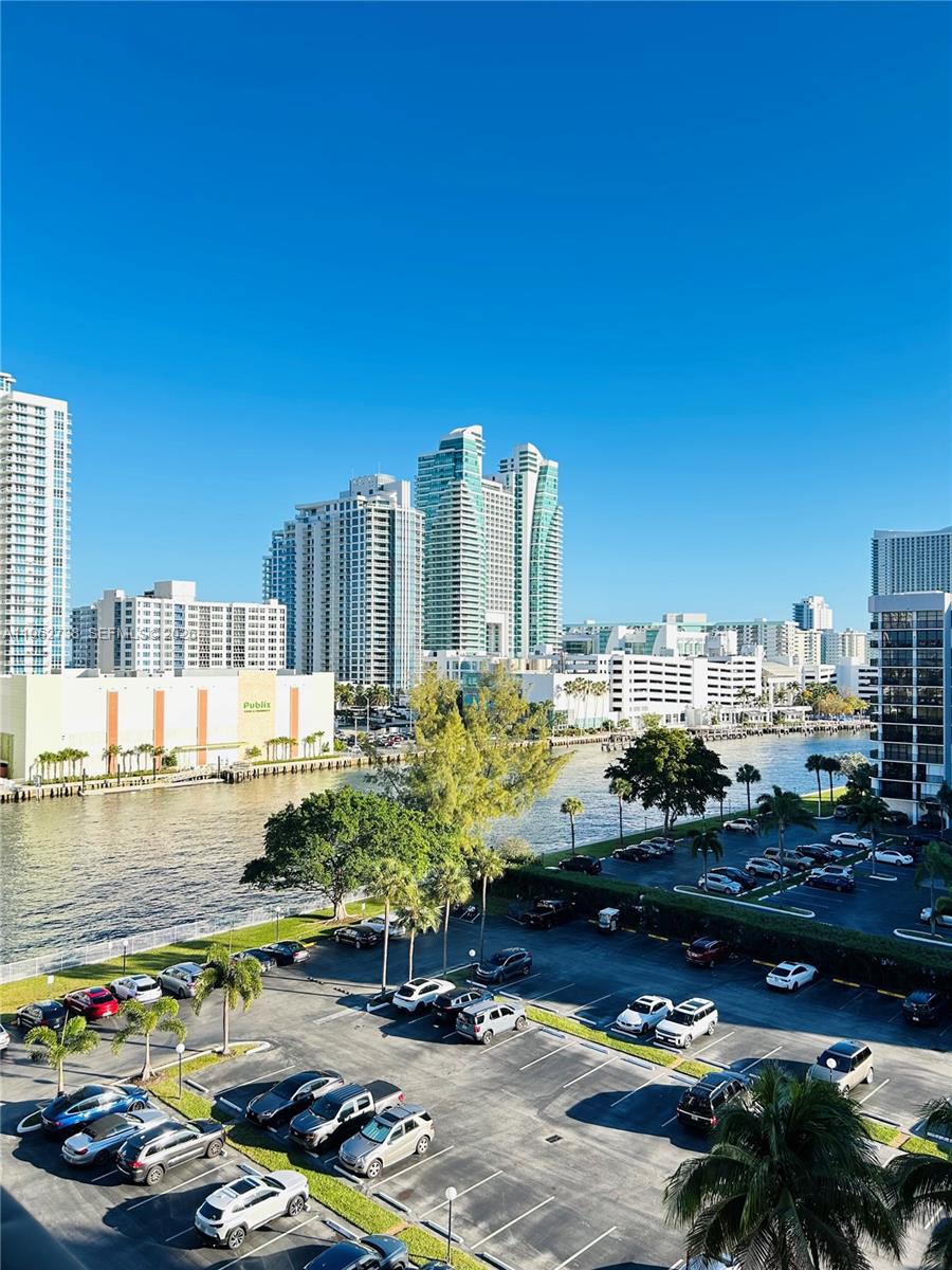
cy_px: 635
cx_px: 476
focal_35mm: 26
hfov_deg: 53.1
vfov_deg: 67.3
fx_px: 953
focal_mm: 5.7
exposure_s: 1/1029
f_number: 1.5
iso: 50
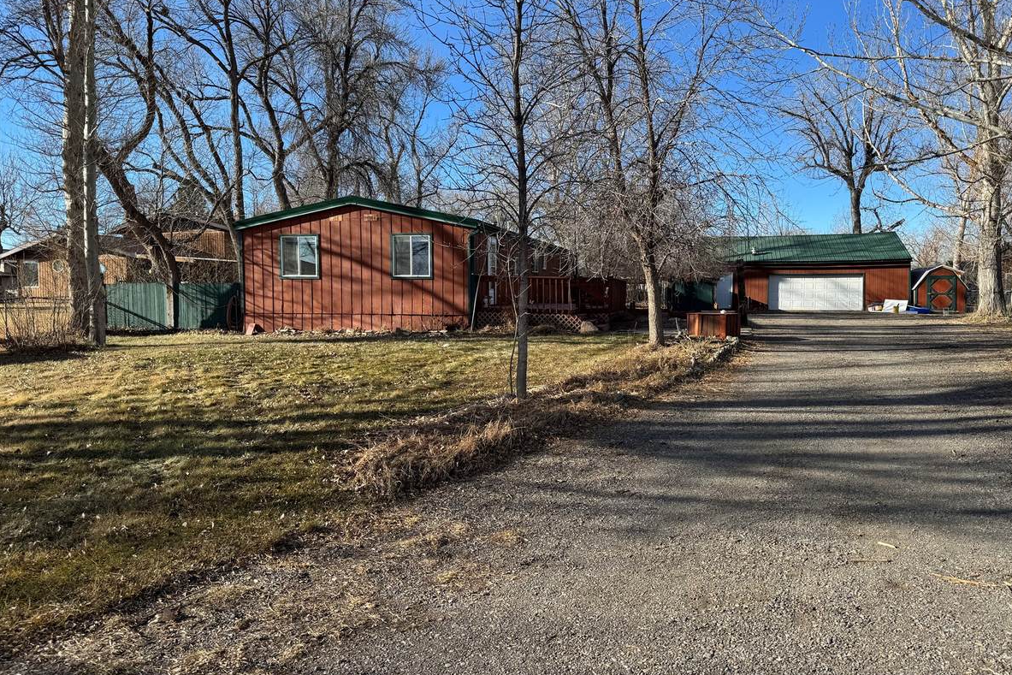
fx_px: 759
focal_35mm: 27
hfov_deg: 67.3
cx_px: 546
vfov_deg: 47.9
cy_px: 330
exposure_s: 1/2604
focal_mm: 6.76
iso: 80
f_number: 1.78
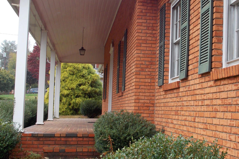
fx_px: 358
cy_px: 90
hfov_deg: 36.8
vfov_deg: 25.0
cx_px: 138
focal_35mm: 54
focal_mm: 7.3
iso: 125
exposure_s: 1/30
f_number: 3.6
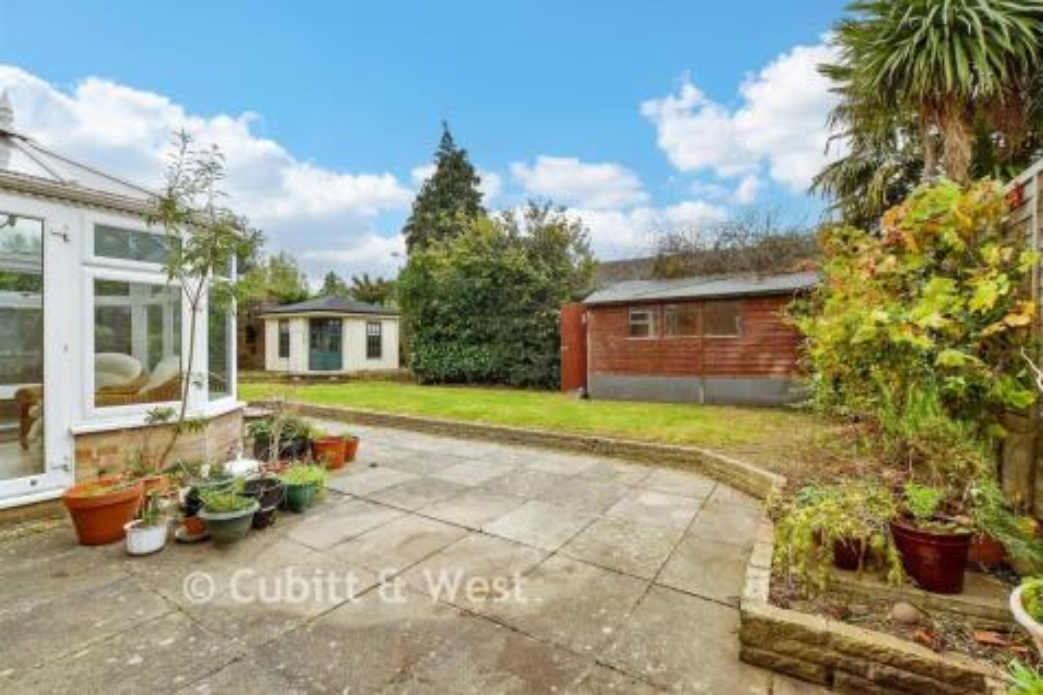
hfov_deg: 100.4
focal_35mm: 15
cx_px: 522
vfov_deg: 77.3
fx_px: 434
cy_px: 348
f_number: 8
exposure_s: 1/100
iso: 160
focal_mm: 10
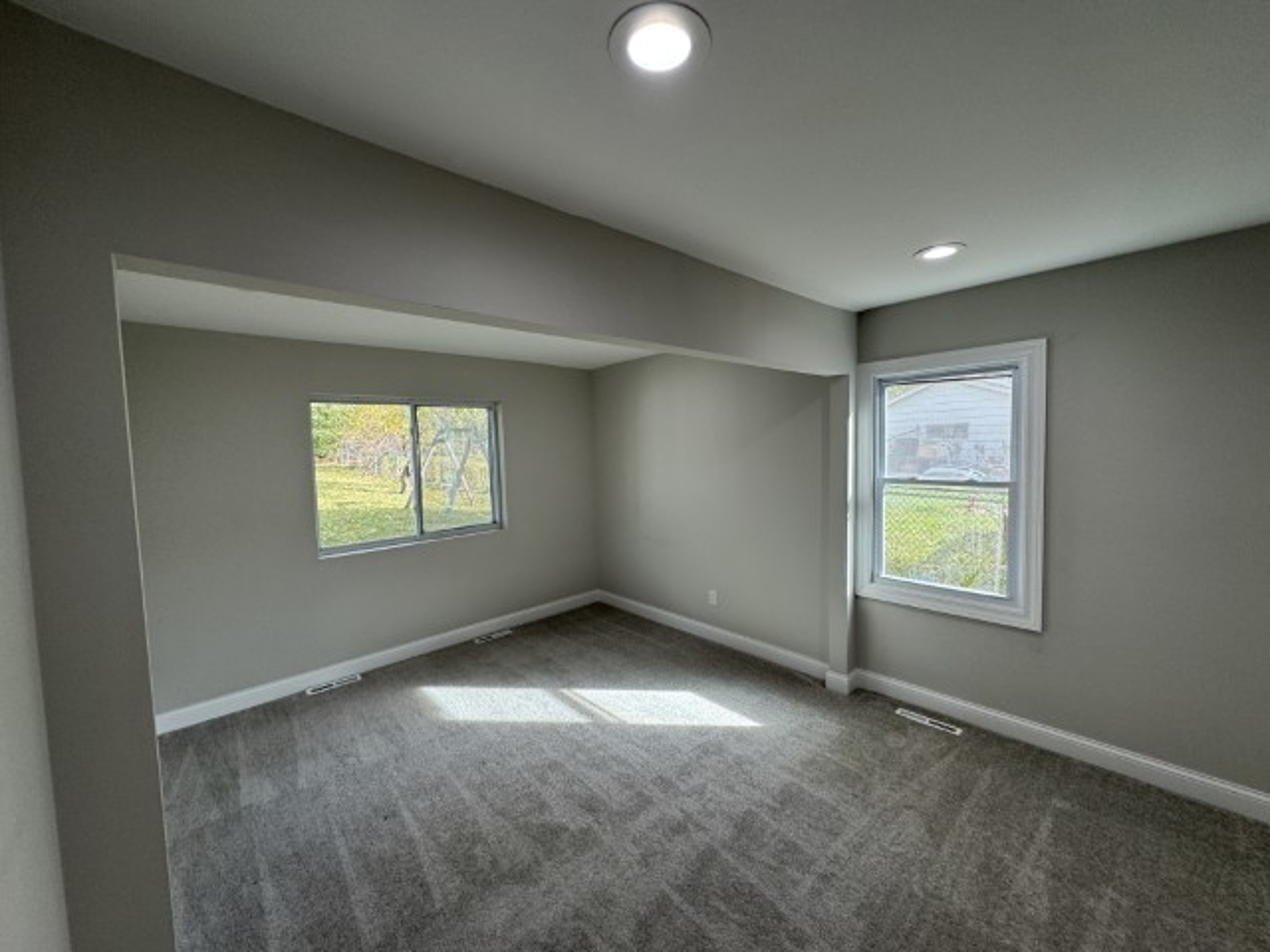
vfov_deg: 85.7
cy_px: 476
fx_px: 514
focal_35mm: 14
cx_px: 635
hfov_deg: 102.1
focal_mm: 2.22
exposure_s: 1/120
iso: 64
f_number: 2.2
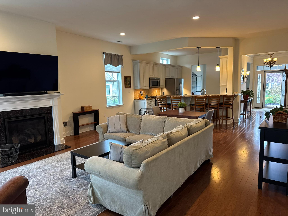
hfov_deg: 71.6
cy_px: 108
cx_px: 144
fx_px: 200
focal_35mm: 24
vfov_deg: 56.8
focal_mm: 6.76
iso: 200
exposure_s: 1/60
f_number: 1.78
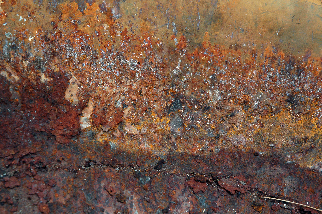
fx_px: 938
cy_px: 107
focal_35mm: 105
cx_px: 161
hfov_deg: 19.5
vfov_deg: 13.0
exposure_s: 1/320
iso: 800
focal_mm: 70
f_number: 9
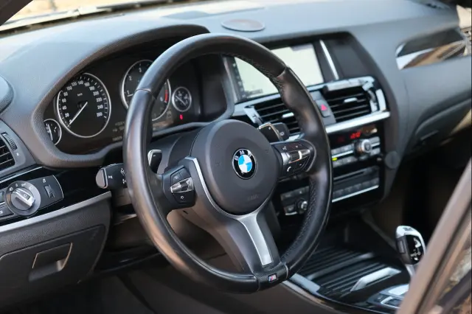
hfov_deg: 25.7
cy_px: 157
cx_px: 236
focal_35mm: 79
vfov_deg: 17.3
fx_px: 1035
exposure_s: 1/56
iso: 320
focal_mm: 52.7
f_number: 4
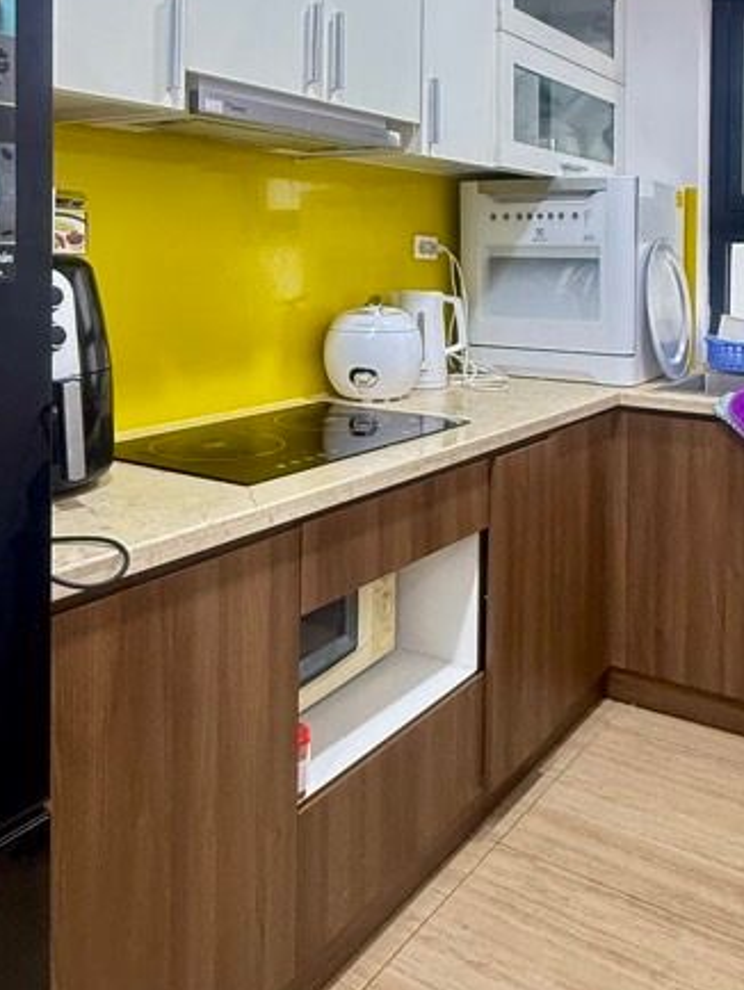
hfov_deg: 42.9
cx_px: 420
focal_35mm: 33
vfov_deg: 53.2
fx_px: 945
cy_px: 267
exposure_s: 1/50
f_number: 2.2
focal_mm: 2.22
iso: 500
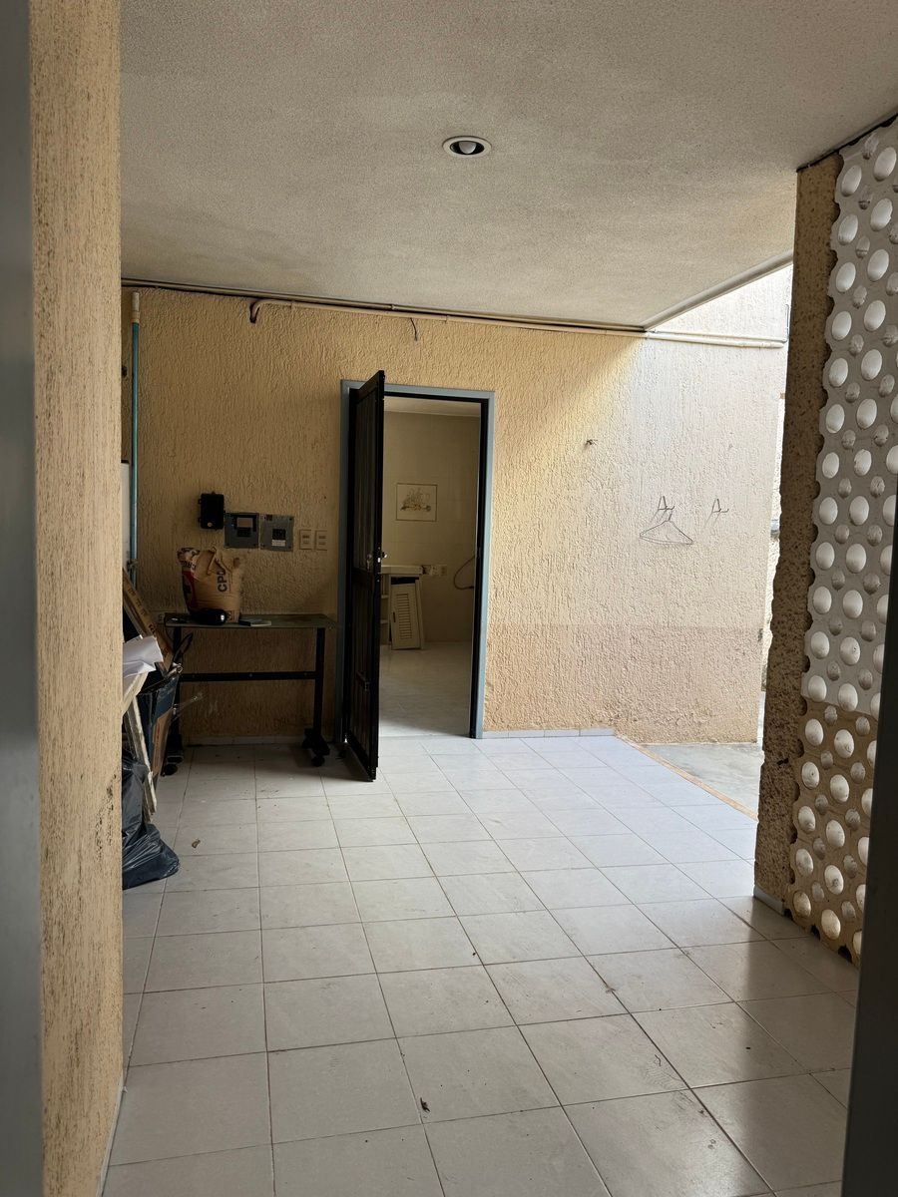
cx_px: 449
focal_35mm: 24
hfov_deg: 56.8
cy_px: 598
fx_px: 830
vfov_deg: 71.6
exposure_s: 1/121
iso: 80
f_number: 1.78
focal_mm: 6.76
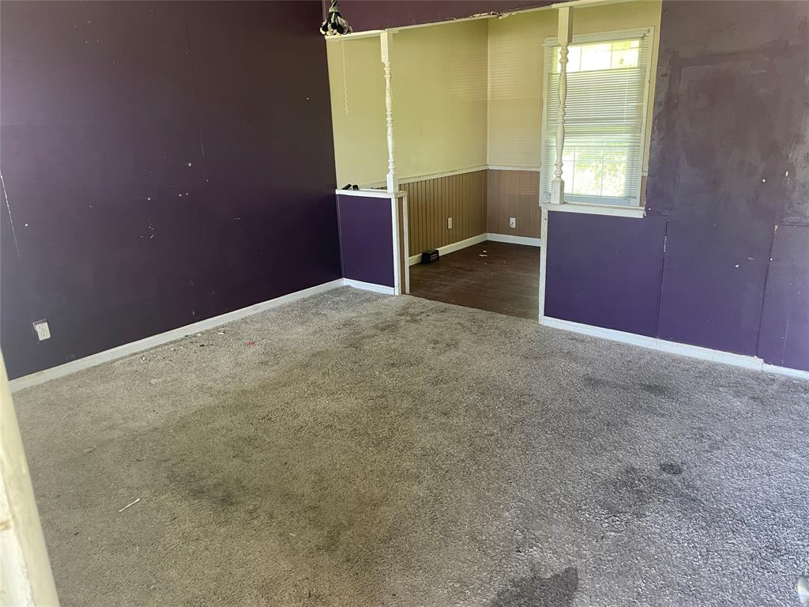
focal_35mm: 26
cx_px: 404
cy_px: 304
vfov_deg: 53.1
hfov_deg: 67.3
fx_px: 608
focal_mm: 4.2
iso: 200
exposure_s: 1/60
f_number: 1.6
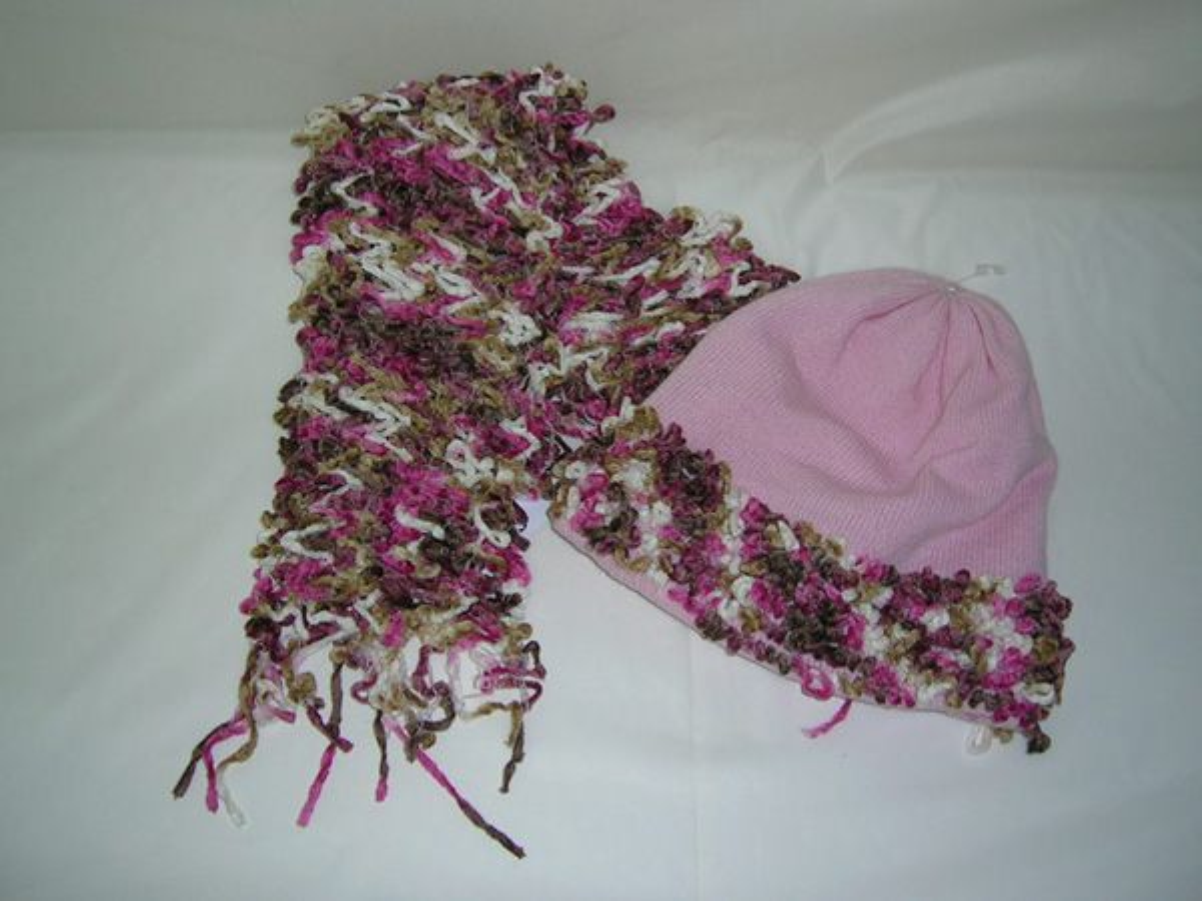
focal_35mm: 35
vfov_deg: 40.7
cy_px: 450
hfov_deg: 52.6
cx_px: 601
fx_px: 1215
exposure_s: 1/60.1
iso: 50
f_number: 2.8
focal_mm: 5.4
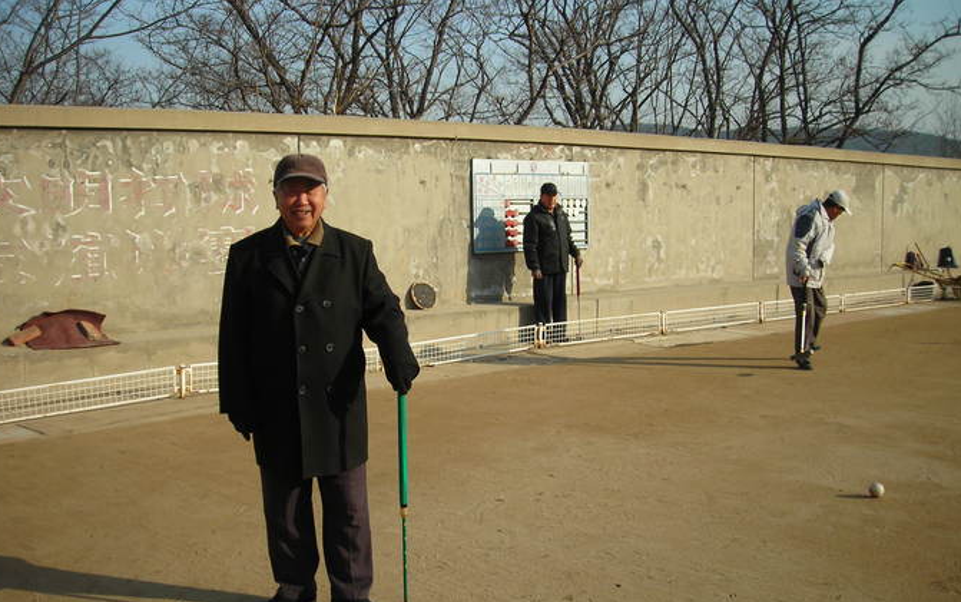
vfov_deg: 30.5
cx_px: 481
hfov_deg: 47.2
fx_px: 1100
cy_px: 352
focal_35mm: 42
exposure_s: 1/129
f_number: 6.4
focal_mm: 6.3
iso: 50
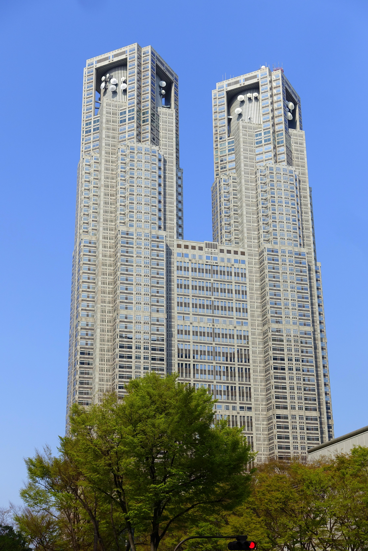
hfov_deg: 25.5
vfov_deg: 37.5
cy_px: 276
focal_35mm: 53
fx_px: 813
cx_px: 184
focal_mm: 19.48
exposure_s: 1/800
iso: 125
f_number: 5.6
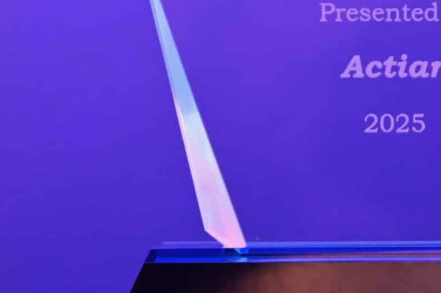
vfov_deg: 6.4
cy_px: -160
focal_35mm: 211
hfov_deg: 9.6
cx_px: 532
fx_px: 2583
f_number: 6
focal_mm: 66
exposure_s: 1/60
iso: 5000
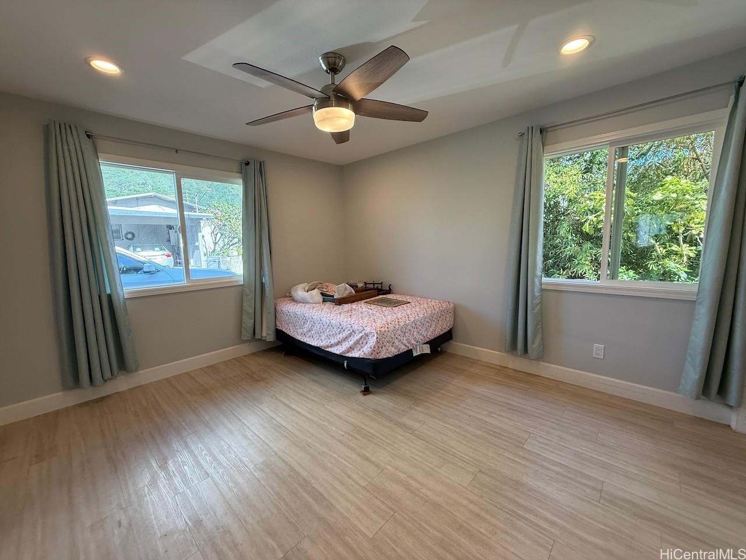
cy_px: 280
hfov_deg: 102.1
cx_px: 373
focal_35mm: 14
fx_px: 302
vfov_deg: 85.7
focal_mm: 2.22
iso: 160
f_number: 2.2
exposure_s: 1/120
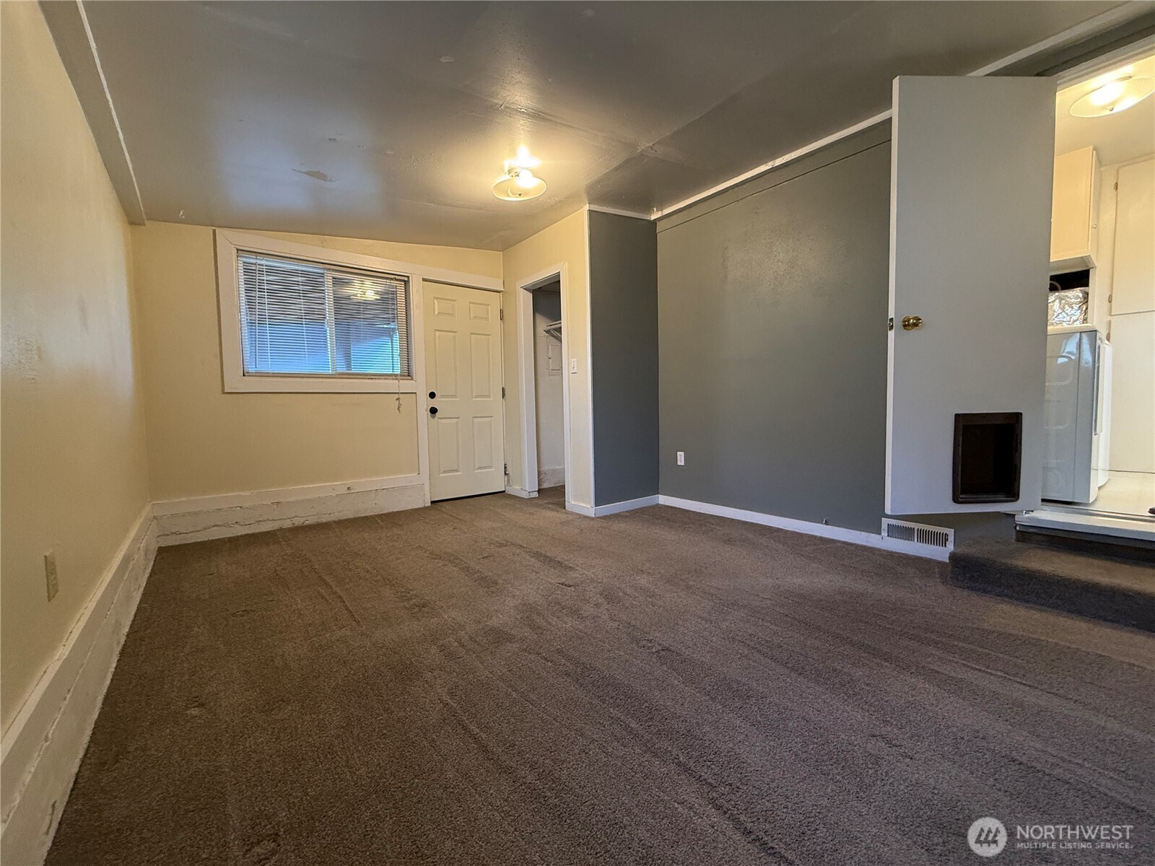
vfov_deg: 85.7
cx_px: 578
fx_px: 467
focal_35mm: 14
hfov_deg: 102.1
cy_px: 433
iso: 250
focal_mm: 2.22
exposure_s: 1/60
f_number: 2.2
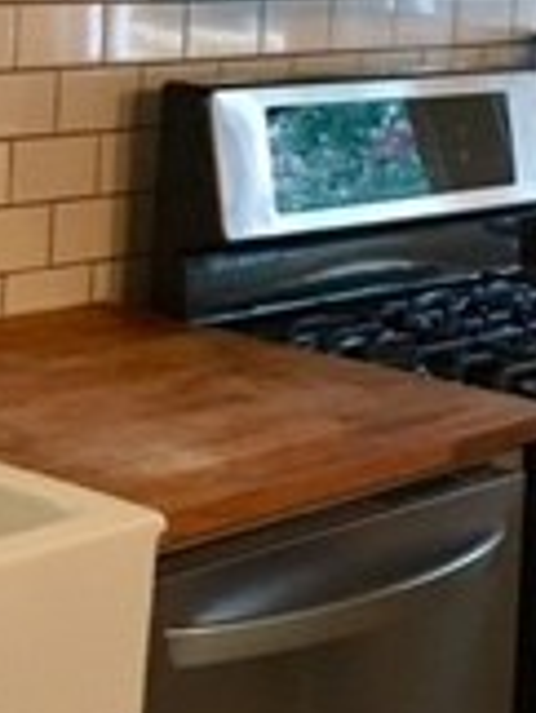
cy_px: 106
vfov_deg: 16.9
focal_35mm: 115
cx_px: 115
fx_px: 2371
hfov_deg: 12.8
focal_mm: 4.15
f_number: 2.2
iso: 200
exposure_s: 1/30
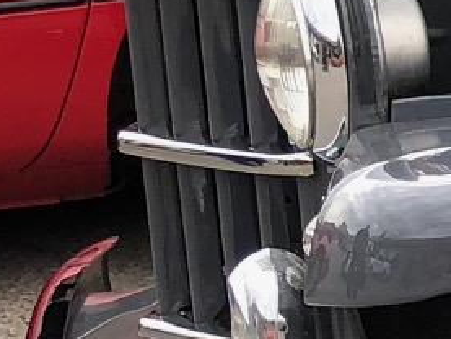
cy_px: -42
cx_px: 1597
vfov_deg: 7.2
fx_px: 2659
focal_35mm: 204
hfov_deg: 7.7
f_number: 1.8
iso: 20
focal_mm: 3.99
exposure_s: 1/333
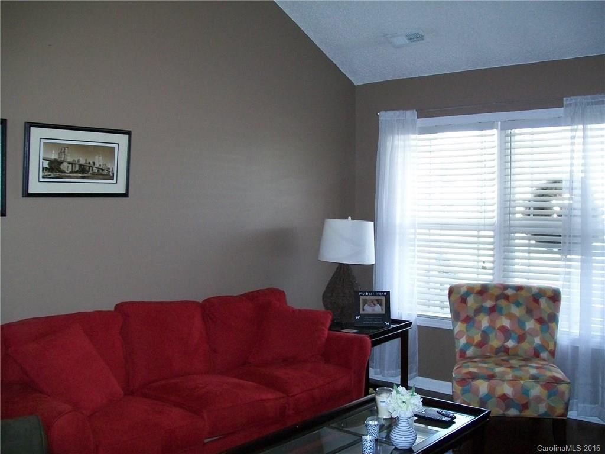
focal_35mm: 36
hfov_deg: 51.4
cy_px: 227
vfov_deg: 39.7
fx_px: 629
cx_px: 302
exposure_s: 1/60
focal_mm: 6
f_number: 2.7
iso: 160
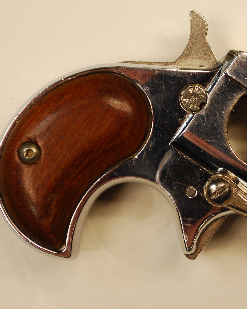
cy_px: 131
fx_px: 1178
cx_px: 236
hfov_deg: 11.9
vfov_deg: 14.9
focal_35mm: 129
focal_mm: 45
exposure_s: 1/30
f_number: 5.3
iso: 400
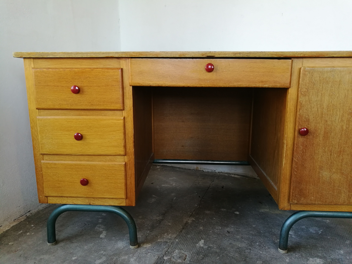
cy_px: 132
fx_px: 275
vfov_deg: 51.4
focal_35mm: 27
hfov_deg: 65.3
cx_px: 176
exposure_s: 1/50
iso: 125
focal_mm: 4.5
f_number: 2.2
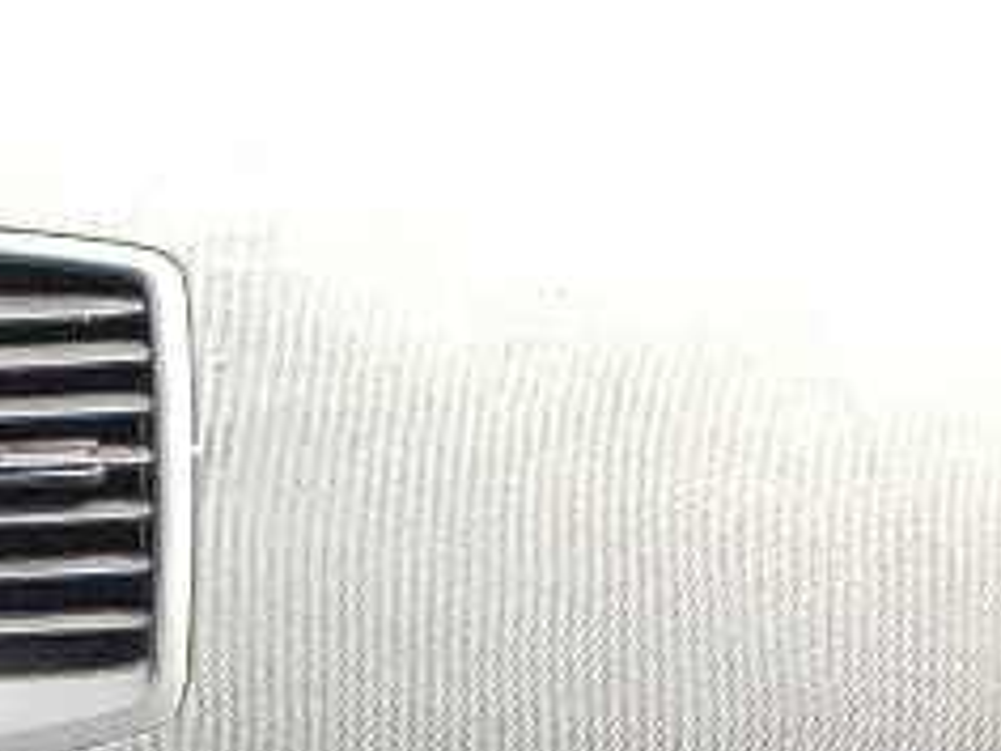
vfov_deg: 7.3
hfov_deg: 10.8
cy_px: 2346
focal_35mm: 176
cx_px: -479
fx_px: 5089
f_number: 1.5
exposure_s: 1/172
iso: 50
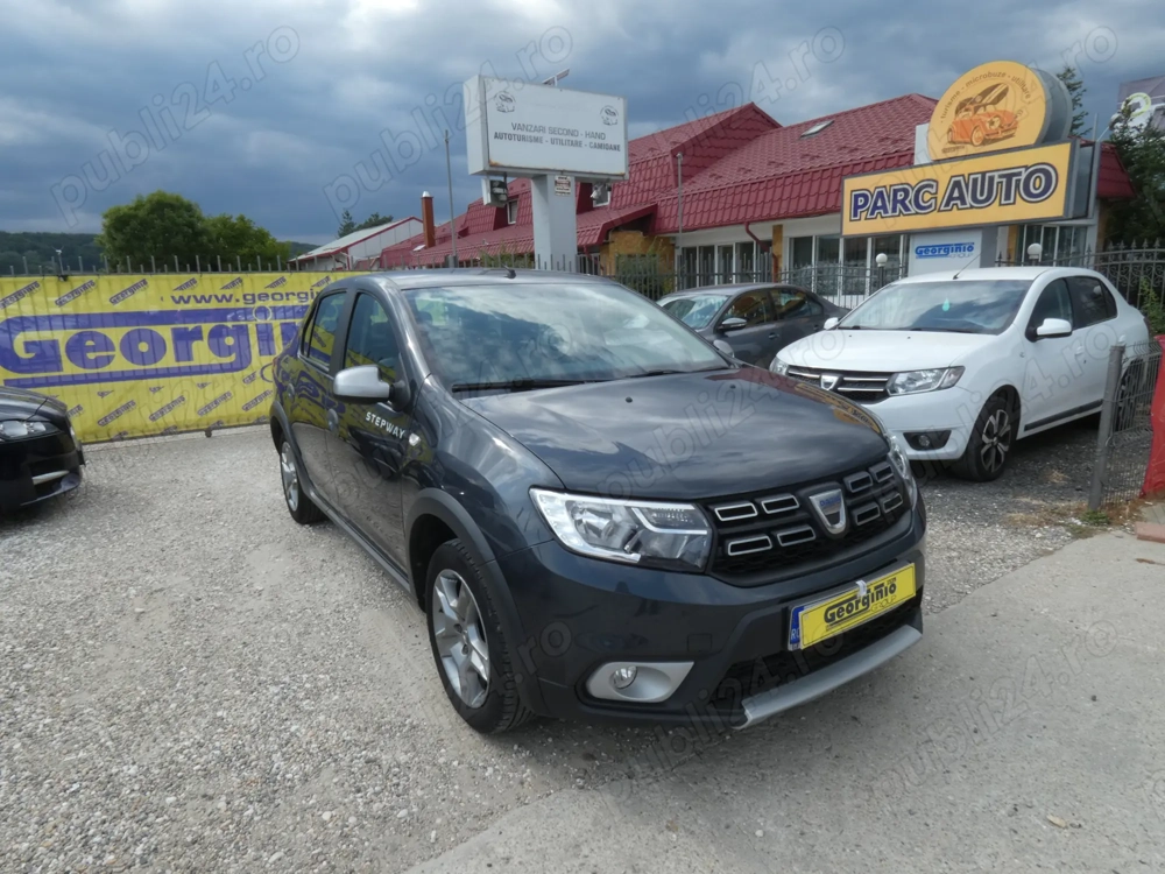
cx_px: 582
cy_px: 437
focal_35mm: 20
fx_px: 673
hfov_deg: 81.7
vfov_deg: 66.0
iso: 80
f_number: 8
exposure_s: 1/125
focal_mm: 3.6
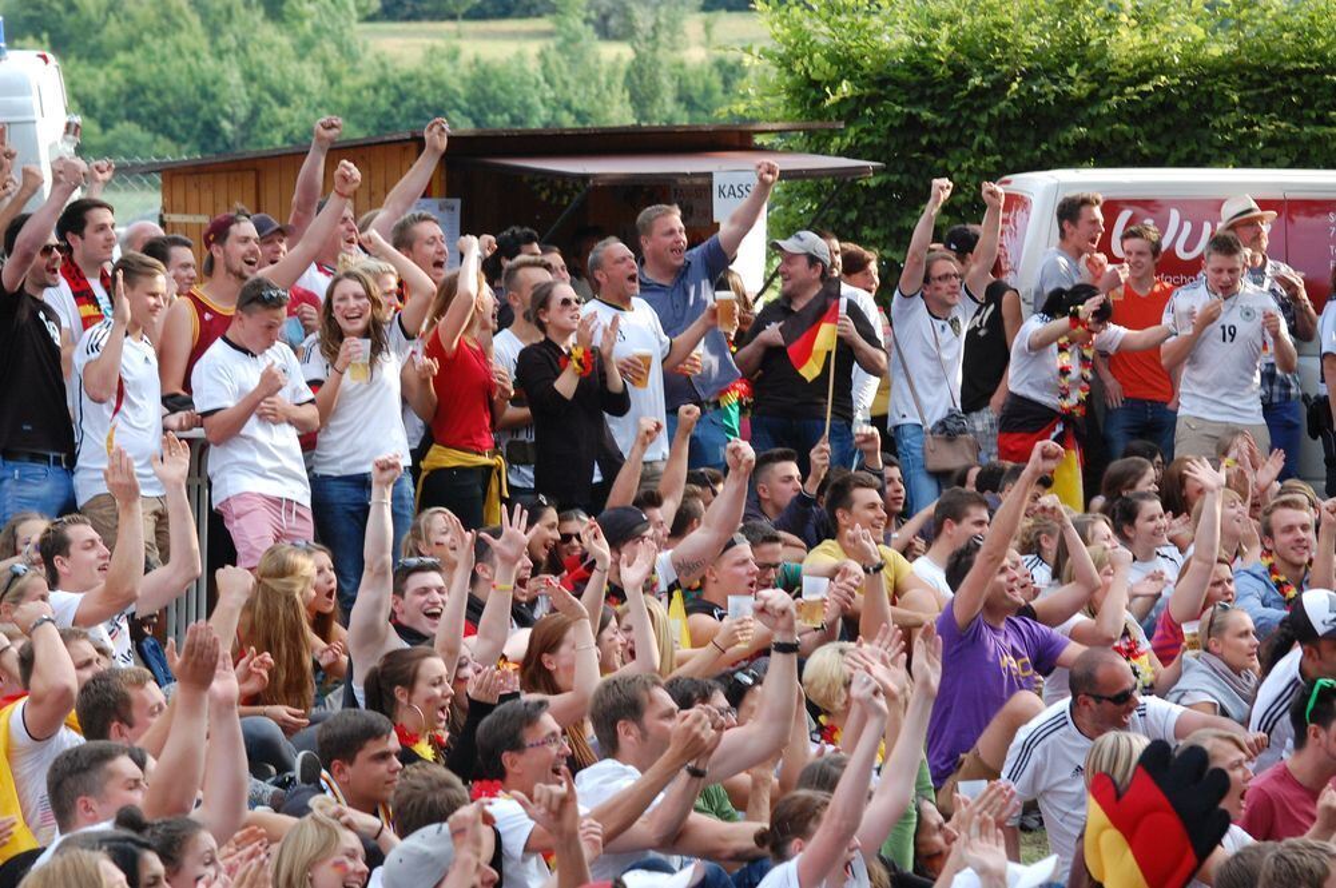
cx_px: 668
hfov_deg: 13.7
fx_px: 5562
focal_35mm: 150
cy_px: 444
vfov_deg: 9.1
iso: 800
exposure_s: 1/500
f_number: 5.6
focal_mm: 100
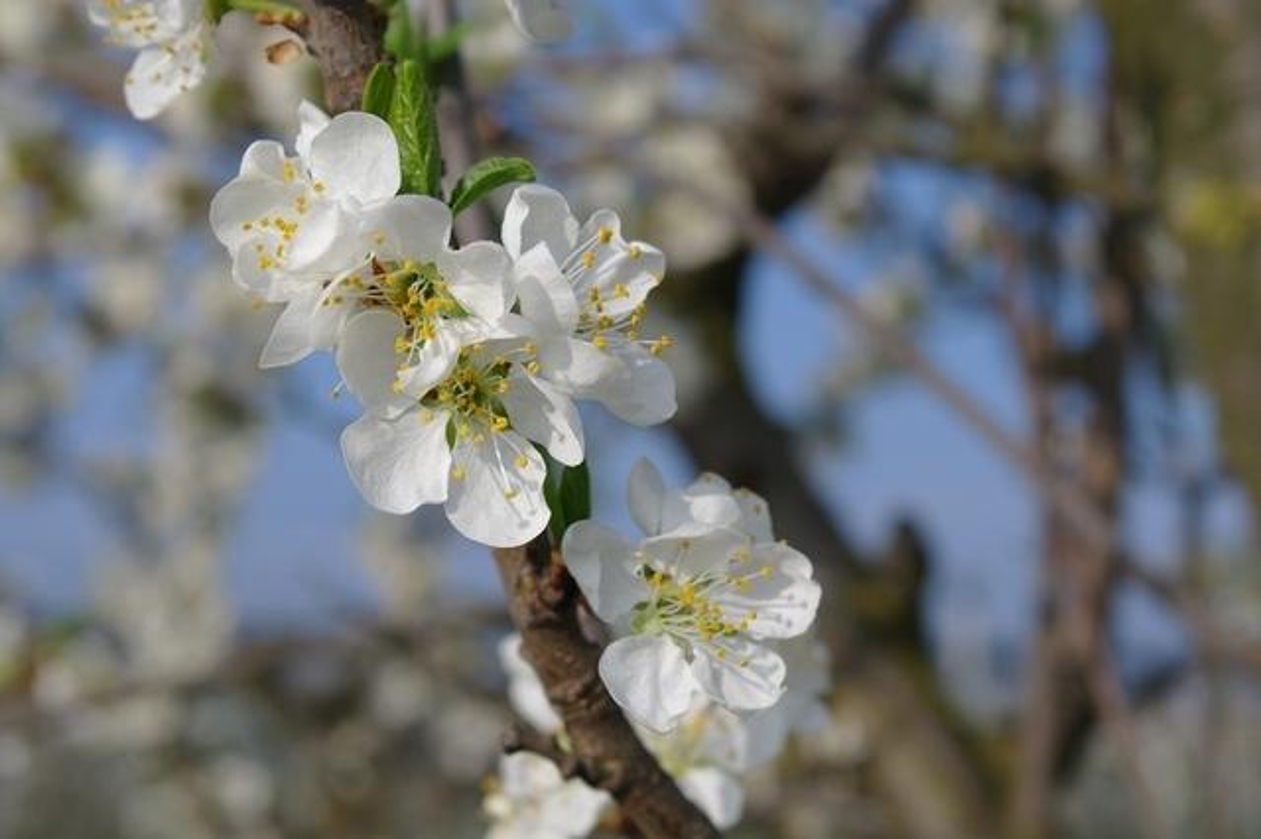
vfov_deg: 17.7
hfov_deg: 26.3
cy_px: 420
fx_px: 2696
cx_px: 630
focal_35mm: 77
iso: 100
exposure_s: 1/320
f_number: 8
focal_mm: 50
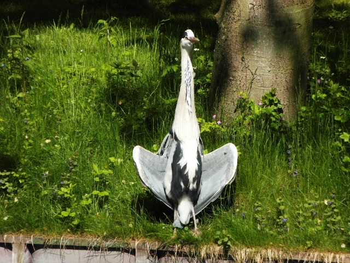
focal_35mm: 483
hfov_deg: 4.1
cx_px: 175
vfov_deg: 3.1
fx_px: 4884
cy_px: 132
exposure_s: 1/350
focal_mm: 86.1
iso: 100
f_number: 5.9
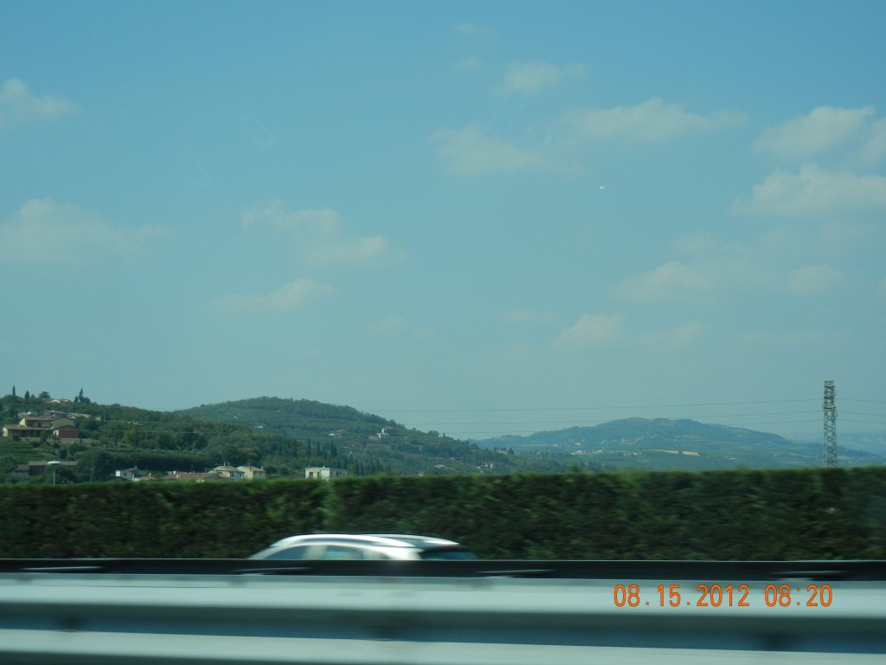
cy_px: 332
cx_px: 443
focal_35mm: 77
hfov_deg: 25.3
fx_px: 1971
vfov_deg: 19.1
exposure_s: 1/295
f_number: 8.6
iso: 160
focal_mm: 13.9
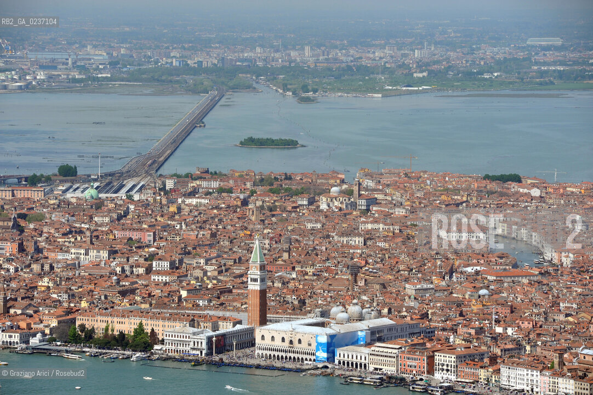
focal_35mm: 170
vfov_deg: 8.1
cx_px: 296
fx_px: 2798
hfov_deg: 12.1
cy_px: 198
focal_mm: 170
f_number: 10
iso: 400
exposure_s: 1/1250
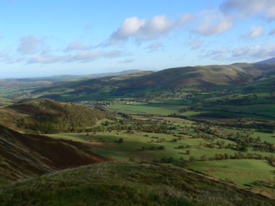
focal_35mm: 36
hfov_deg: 51.4
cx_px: 138
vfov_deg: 39.7
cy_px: 103
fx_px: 286
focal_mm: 6
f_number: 5.6
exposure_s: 1/500
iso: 80
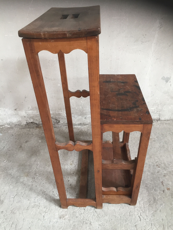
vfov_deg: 61.7
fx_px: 193
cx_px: 86
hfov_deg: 48.2
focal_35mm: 29
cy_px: 115
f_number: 2.2
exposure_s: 1/33
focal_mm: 4.15
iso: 100
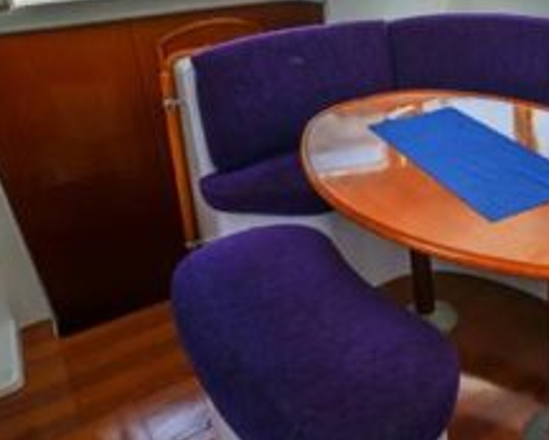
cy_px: 94
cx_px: 544
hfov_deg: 42.6
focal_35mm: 37
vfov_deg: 38.8
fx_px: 601
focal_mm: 17
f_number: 8
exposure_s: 1/250
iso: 250
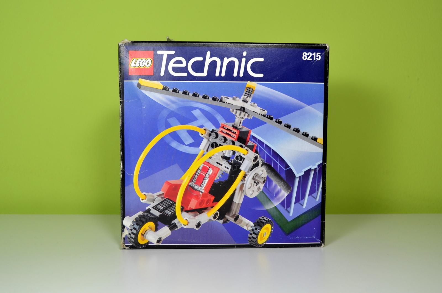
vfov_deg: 36.7
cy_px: 146
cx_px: 221
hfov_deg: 53.2
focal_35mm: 36
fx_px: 441
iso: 125
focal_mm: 24
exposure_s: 1/25
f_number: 5
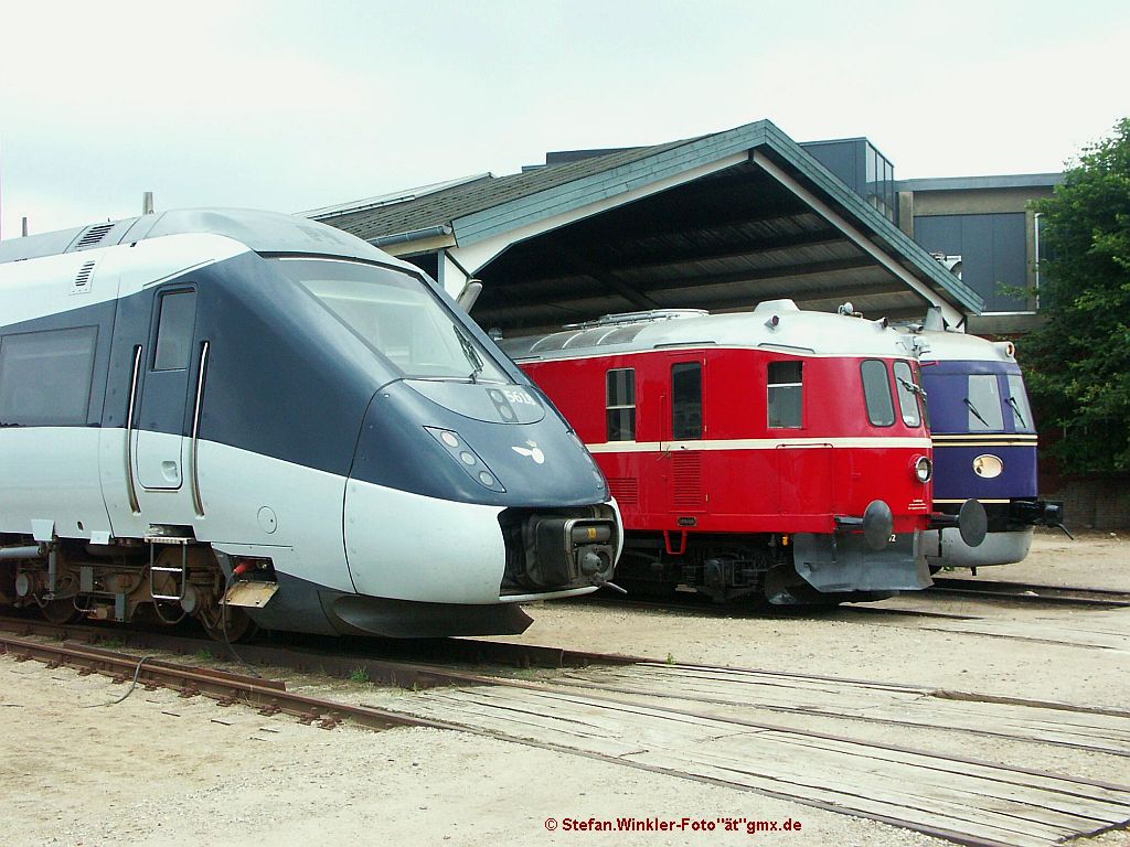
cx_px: 565
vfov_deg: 32.2
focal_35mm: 45
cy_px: 424
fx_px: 1469
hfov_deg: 42.1
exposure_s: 1/250
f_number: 5
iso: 200
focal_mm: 11.47
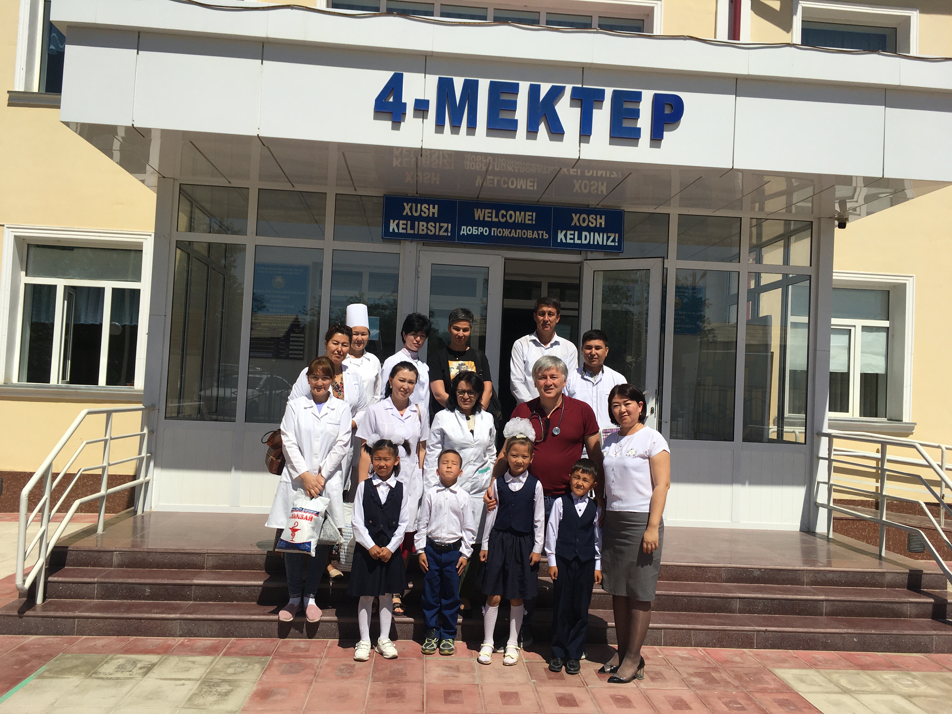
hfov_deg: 61.7
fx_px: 798
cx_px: 476
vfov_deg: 48.2
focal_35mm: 29
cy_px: 357
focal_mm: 4.15
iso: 25
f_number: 2.2
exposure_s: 1/3663
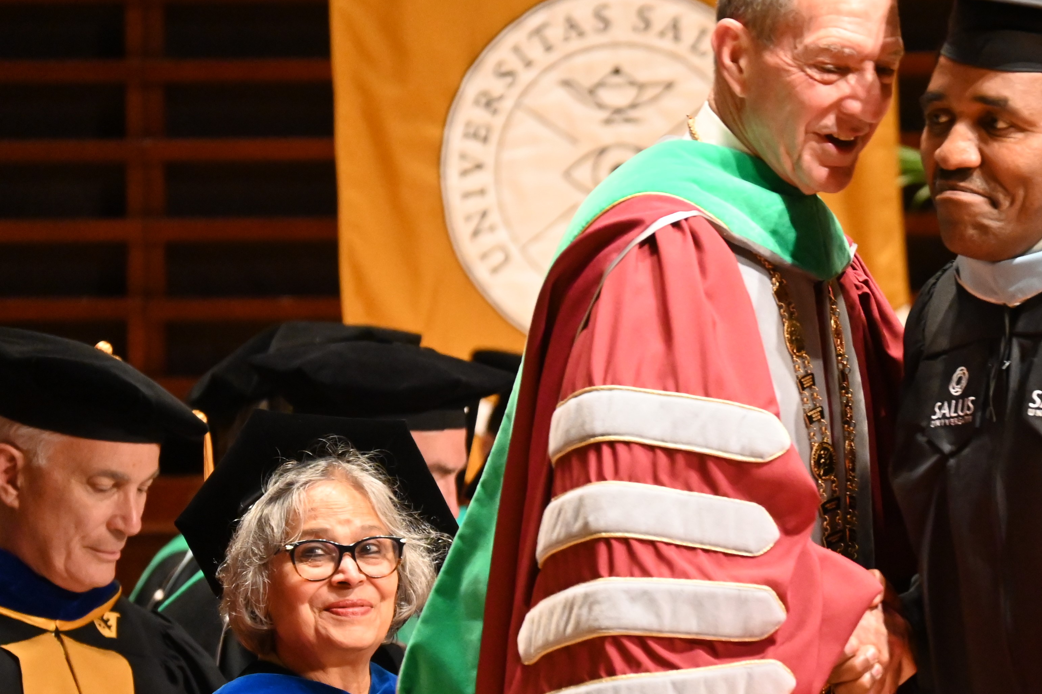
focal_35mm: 530
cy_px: 454
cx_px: 894
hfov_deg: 3.9
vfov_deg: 2.6
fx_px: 15337
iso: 3200
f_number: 5.6
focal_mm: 195
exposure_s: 1/160
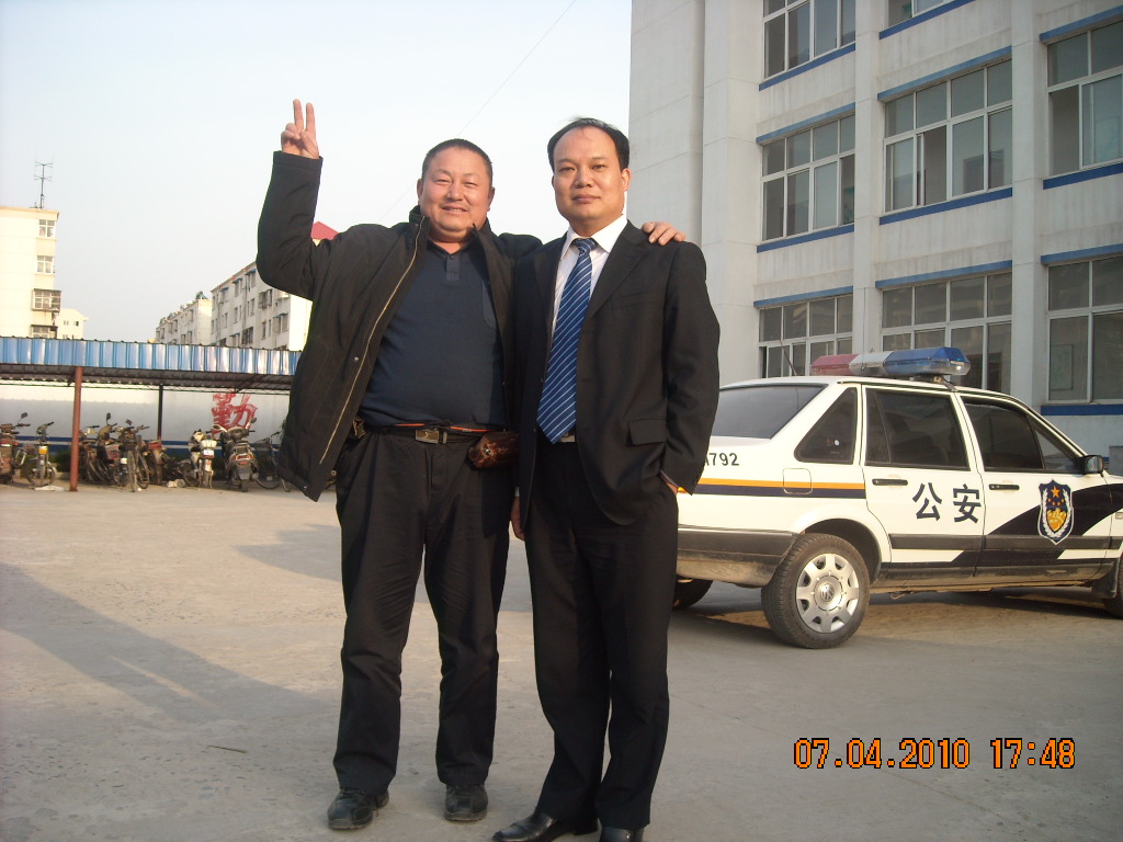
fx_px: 1135
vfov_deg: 40.7
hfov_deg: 52.6
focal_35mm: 35
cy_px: 421
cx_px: 562
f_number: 2.8
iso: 64
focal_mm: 5.7
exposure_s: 1/272
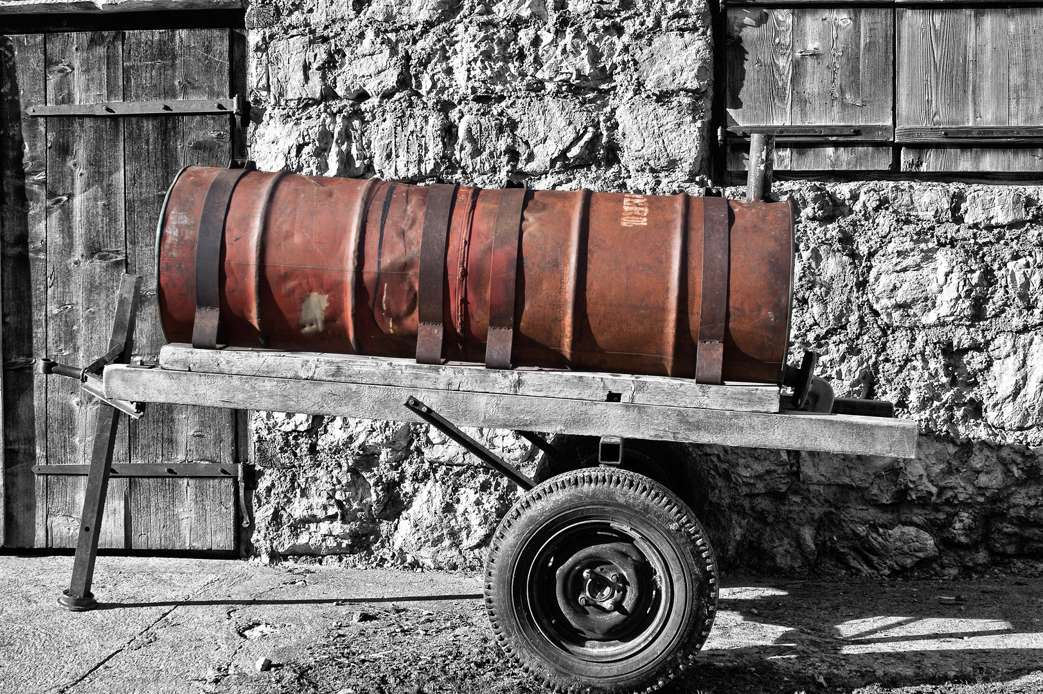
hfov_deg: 43.6
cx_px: 522
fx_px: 1303
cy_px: 347
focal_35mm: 45
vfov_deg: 29.8
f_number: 11
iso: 200
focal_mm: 30
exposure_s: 1/100
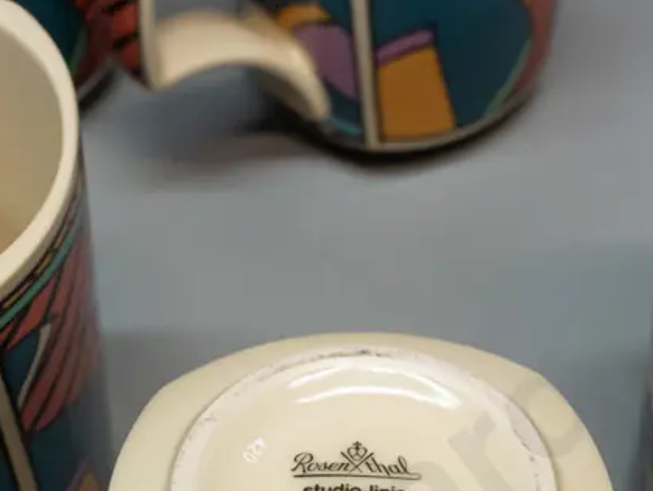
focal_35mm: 83
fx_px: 1567
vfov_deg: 17.2
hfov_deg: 23.5
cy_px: 547
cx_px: 369
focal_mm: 17
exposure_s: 1/200
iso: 3200
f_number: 5.6
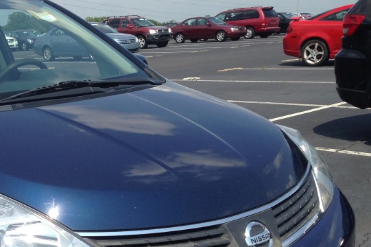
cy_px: 199
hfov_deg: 29.5
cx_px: 27
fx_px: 669
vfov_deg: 20.6
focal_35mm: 65
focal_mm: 4.12
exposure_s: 1/1391
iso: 50
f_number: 2.4
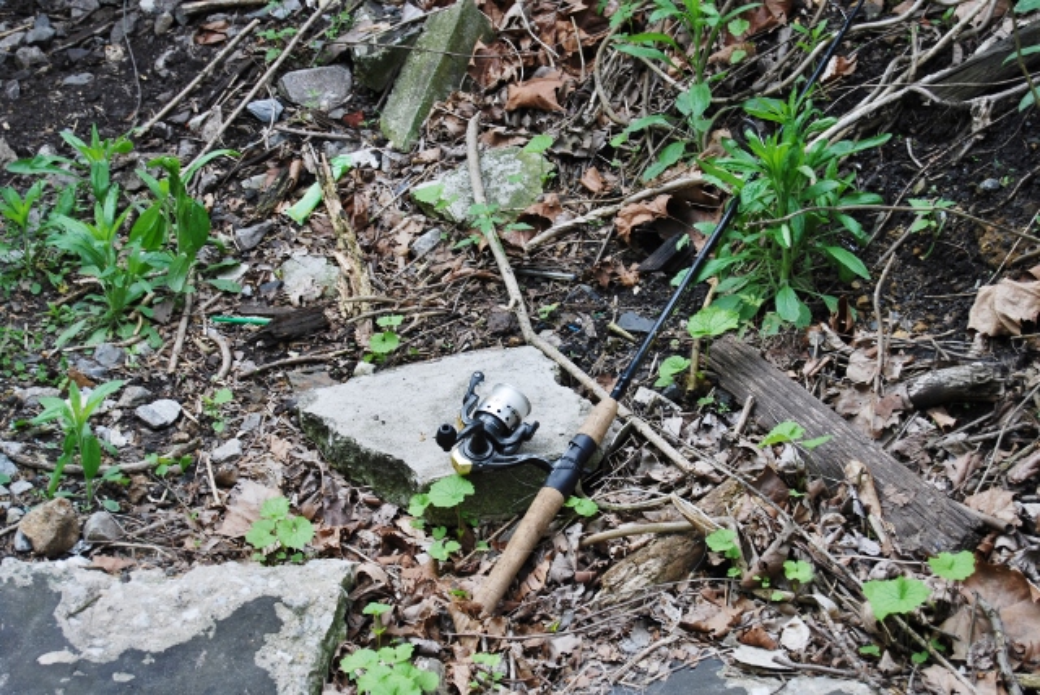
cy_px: 348
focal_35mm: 82
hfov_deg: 24.6
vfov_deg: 16.6
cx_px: 520
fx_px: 2385
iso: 140
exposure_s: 1/125
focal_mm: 55
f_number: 5.6
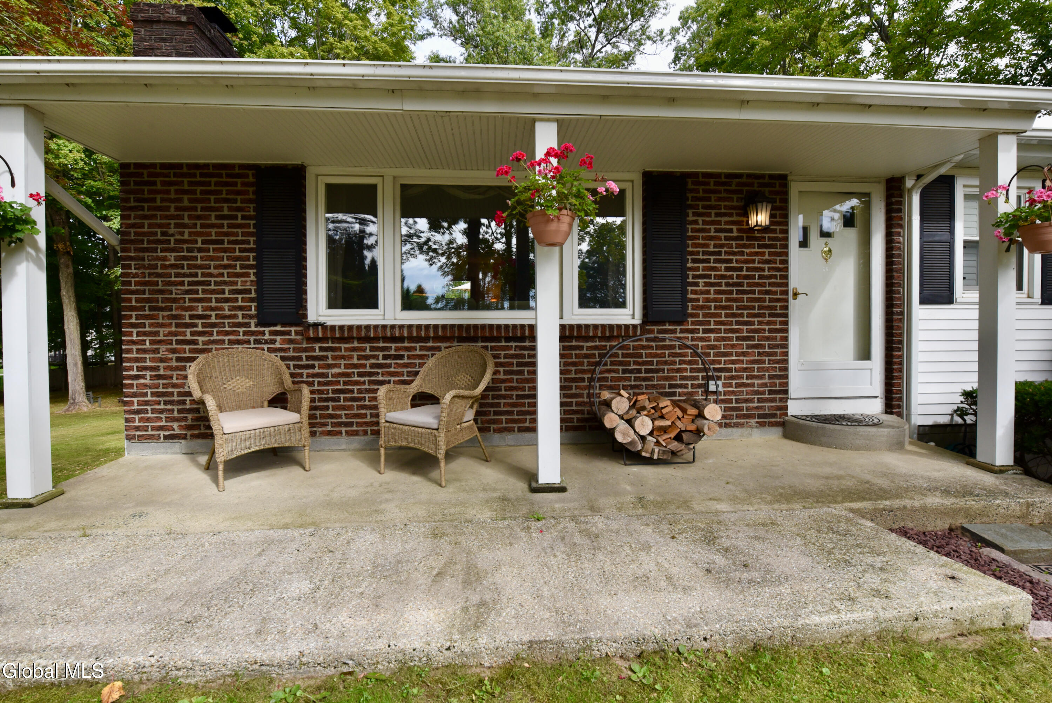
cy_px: 352
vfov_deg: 73.8
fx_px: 468
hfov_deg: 96.7
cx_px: 526
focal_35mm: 16
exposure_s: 1/400
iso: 800
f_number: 10
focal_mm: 16
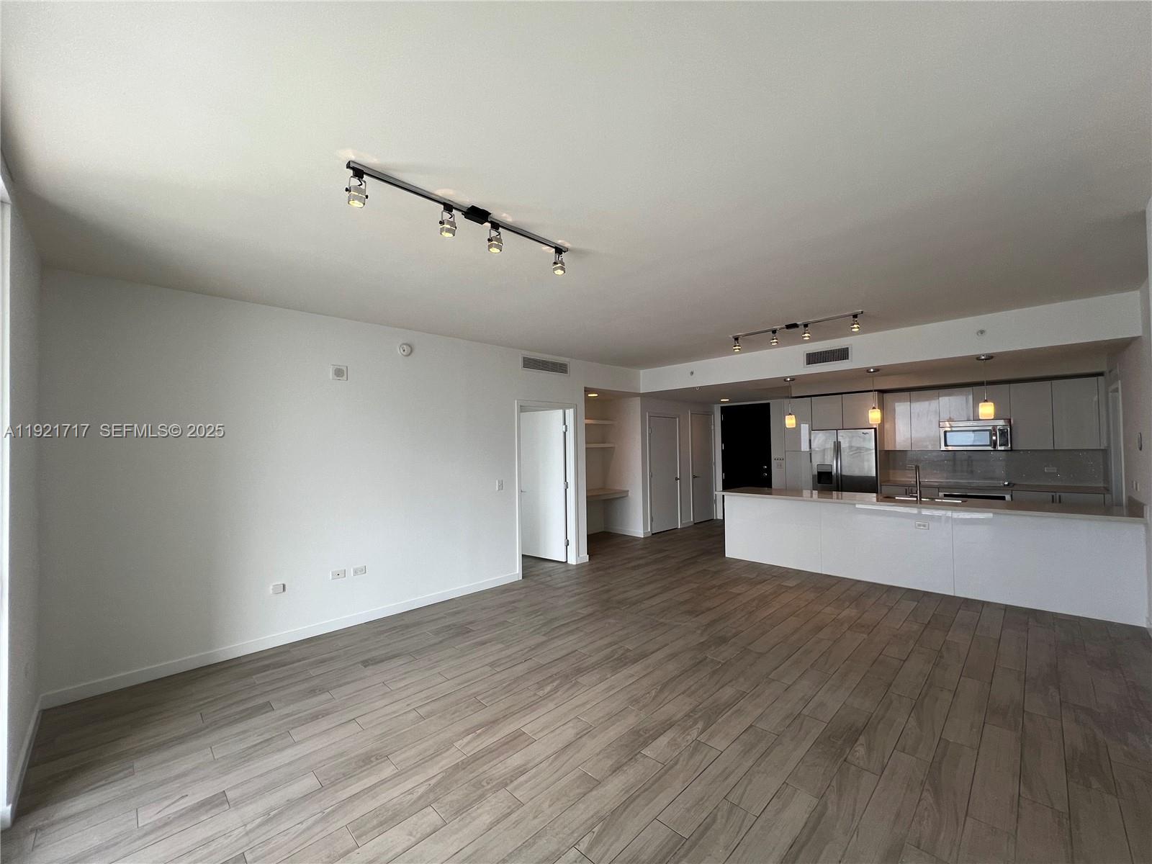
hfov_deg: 106.2
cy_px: 432
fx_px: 433
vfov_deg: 89.9
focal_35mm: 13
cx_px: 576
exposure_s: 1/120
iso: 80
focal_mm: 1.57
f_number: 1.8
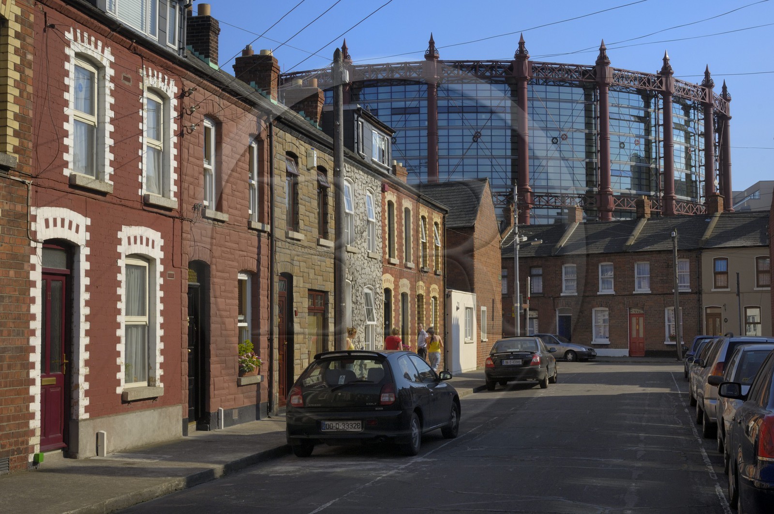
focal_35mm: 52
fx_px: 1127
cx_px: 387
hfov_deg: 37.9
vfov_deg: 25.7
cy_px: 257
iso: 100
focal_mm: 35
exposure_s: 1/160
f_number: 13
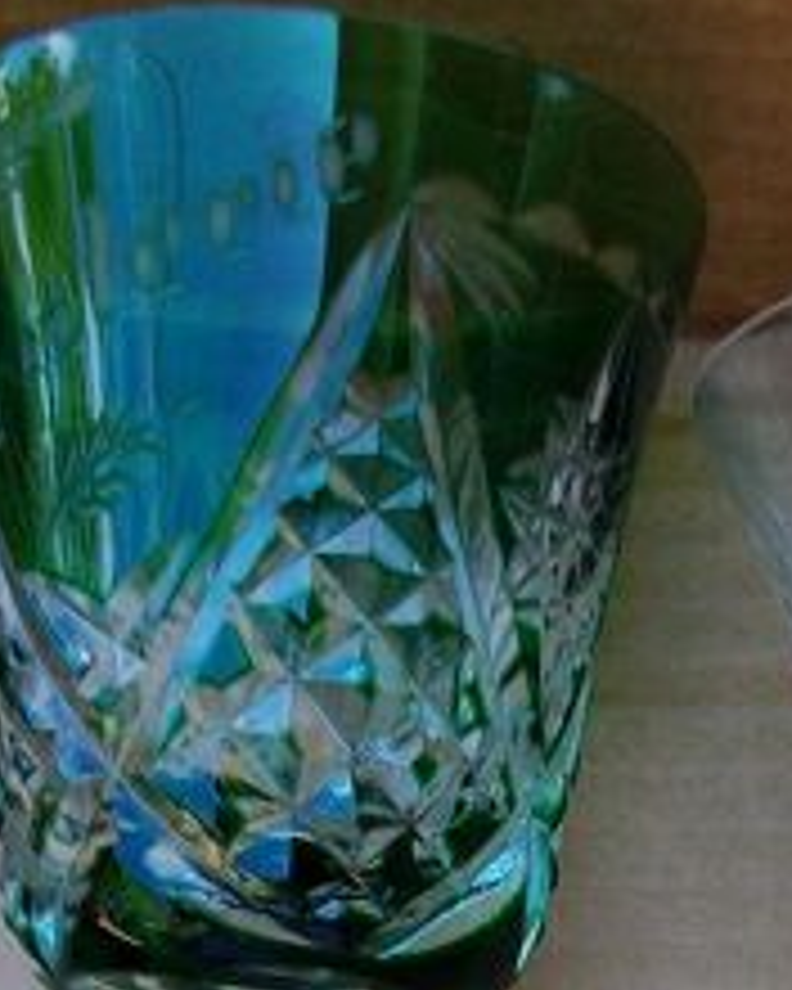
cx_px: 742
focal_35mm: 91
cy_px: 1282
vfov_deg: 19.4
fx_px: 2666
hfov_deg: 16.6
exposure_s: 1/104
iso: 80
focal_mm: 5.7
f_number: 2.9
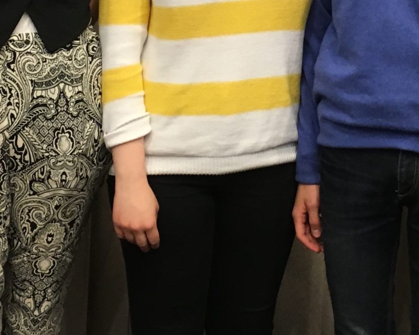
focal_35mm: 90
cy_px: -87
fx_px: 1116
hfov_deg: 21.2
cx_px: 261
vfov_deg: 16.3
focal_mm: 4.15
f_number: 2.2
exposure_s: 1/33
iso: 125
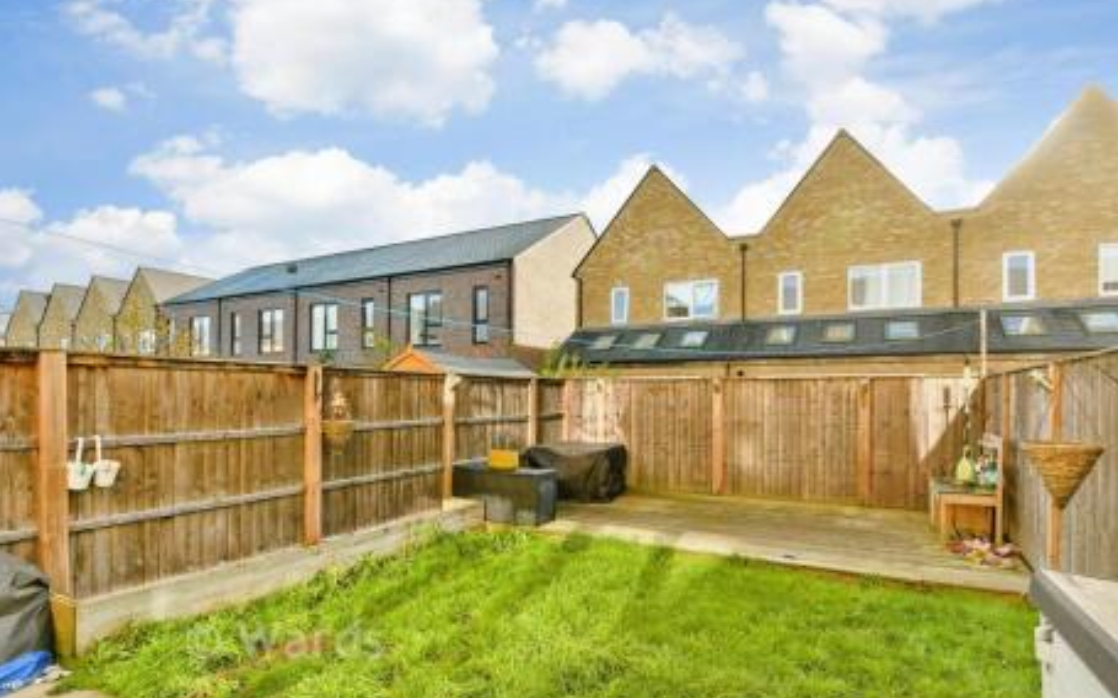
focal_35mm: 16
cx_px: 565
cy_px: 372
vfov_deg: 71.1
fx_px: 487
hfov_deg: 97.8
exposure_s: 1/50
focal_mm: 10
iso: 160
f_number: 8
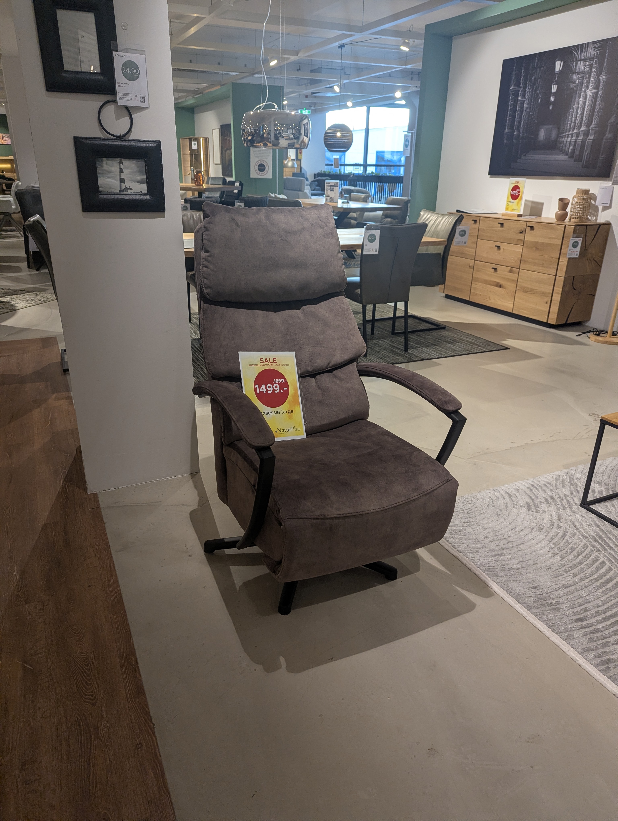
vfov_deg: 71.5
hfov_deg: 56.9
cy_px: 410
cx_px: 309
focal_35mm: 24
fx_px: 570
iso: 123
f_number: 1.85
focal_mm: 6.81
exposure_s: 1/100
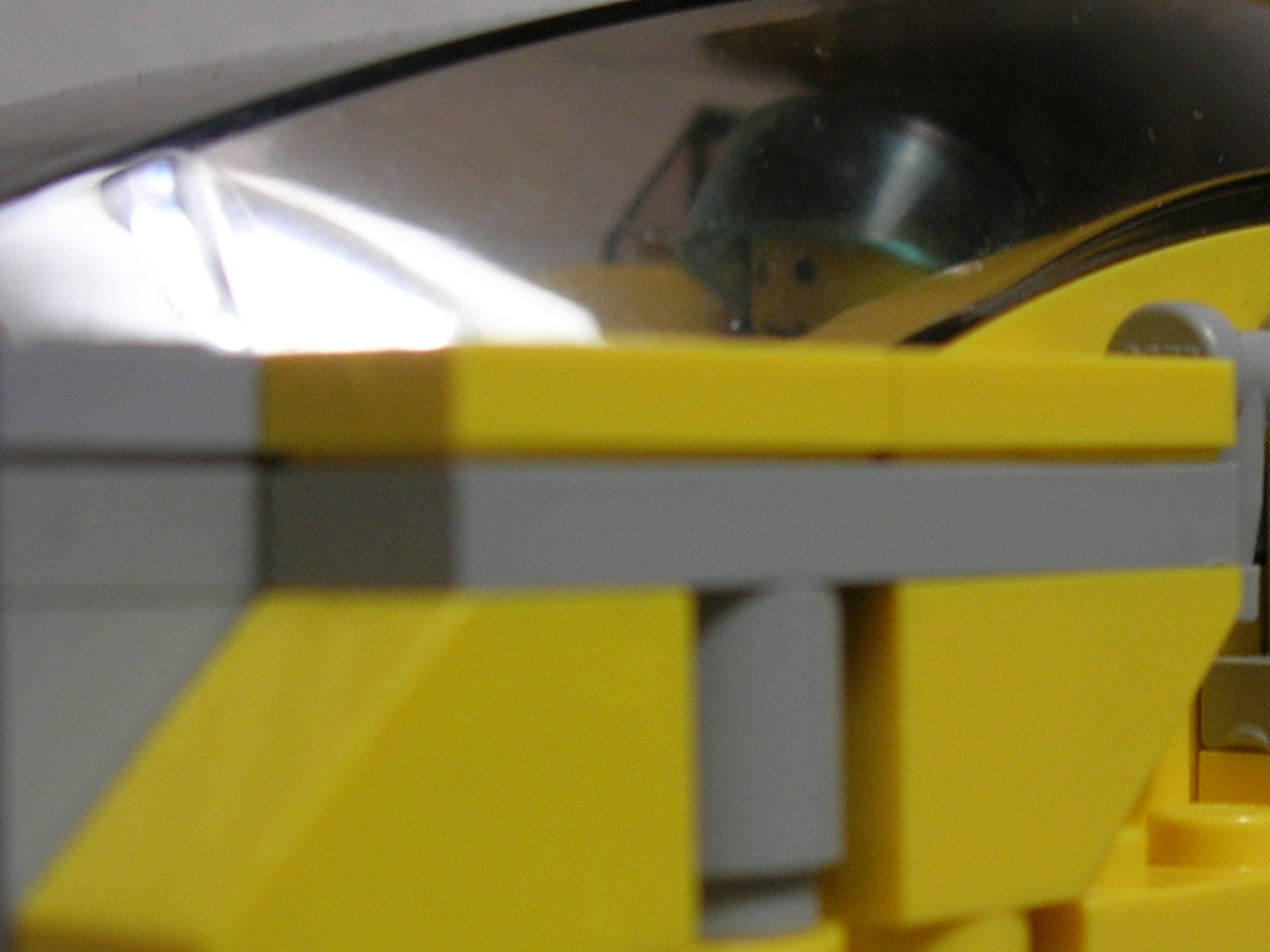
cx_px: 1171
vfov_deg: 15.4
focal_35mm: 96
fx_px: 3523
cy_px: 692
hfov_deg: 20.0
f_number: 2.8
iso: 64
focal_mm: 7.8
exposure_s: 1/10.3
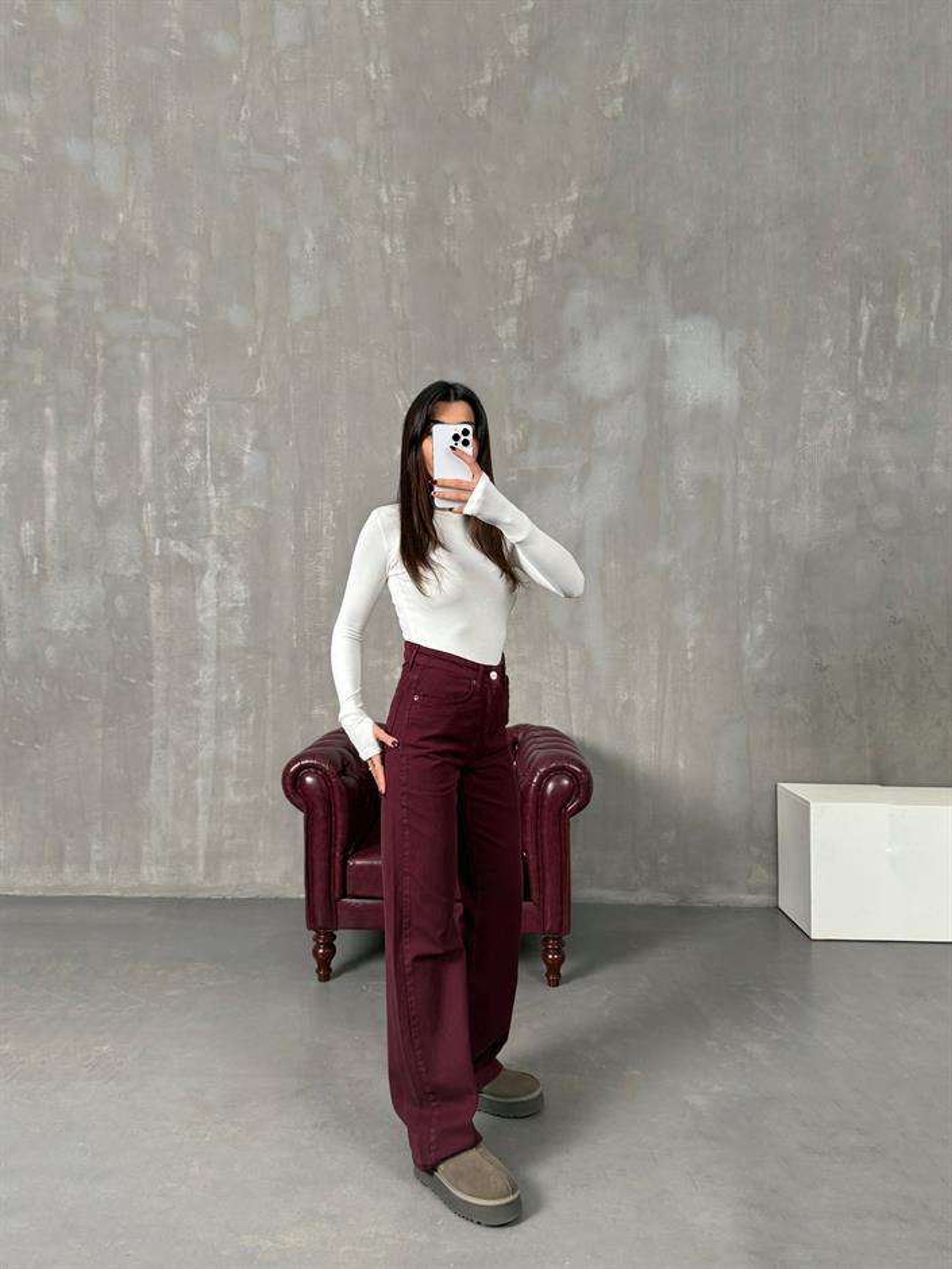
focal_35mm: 24
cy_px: 634
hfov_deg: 56.8
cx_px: 476
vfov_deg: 71.6
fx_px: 880
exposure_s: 1/110
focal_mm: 6.76
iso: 200
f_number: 1.78
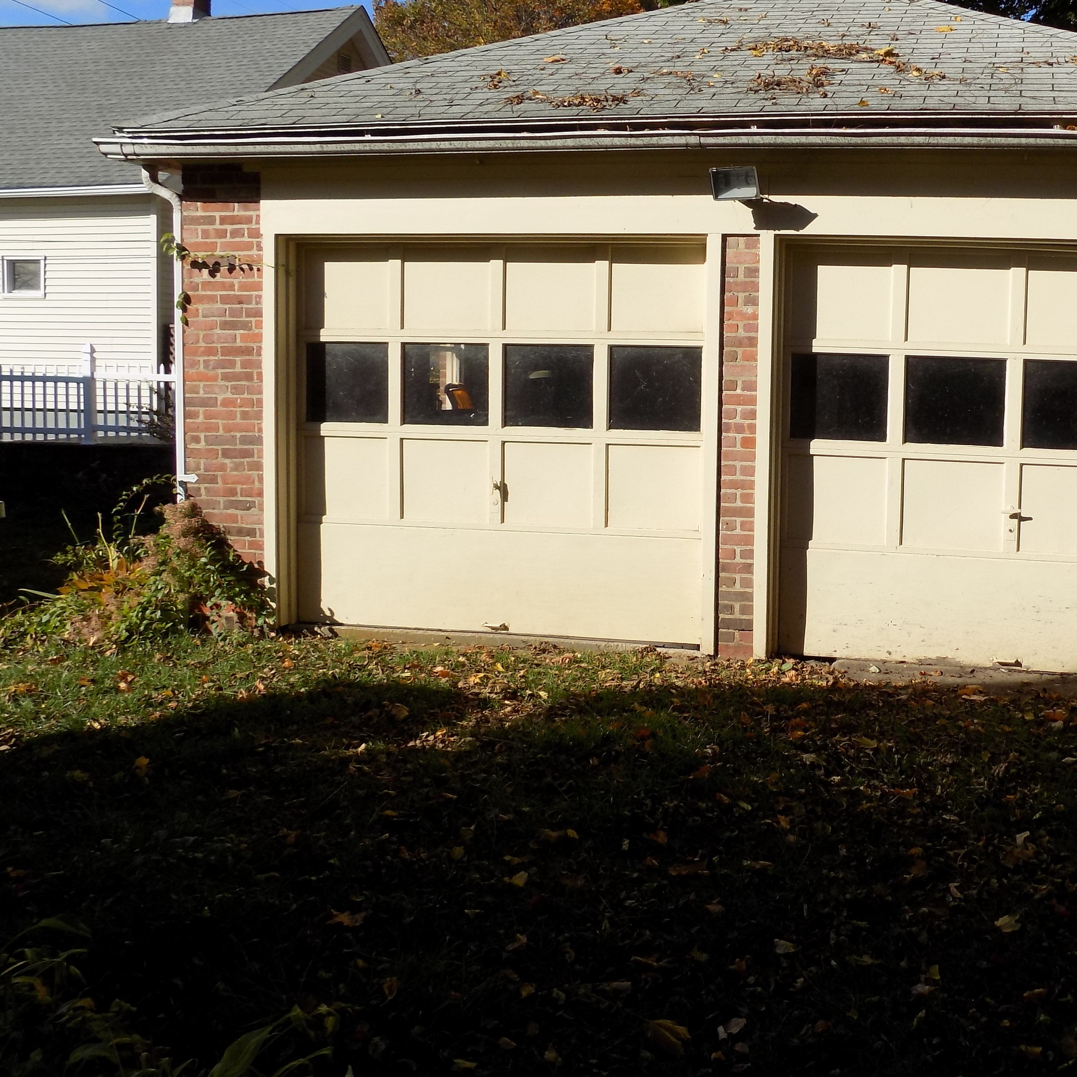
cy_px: 451
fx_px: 1197
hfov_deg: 46.9
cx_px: 792
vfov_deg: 48.3
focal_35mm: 34
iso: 80
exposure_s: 1/1000
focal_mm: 4
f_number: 3.1
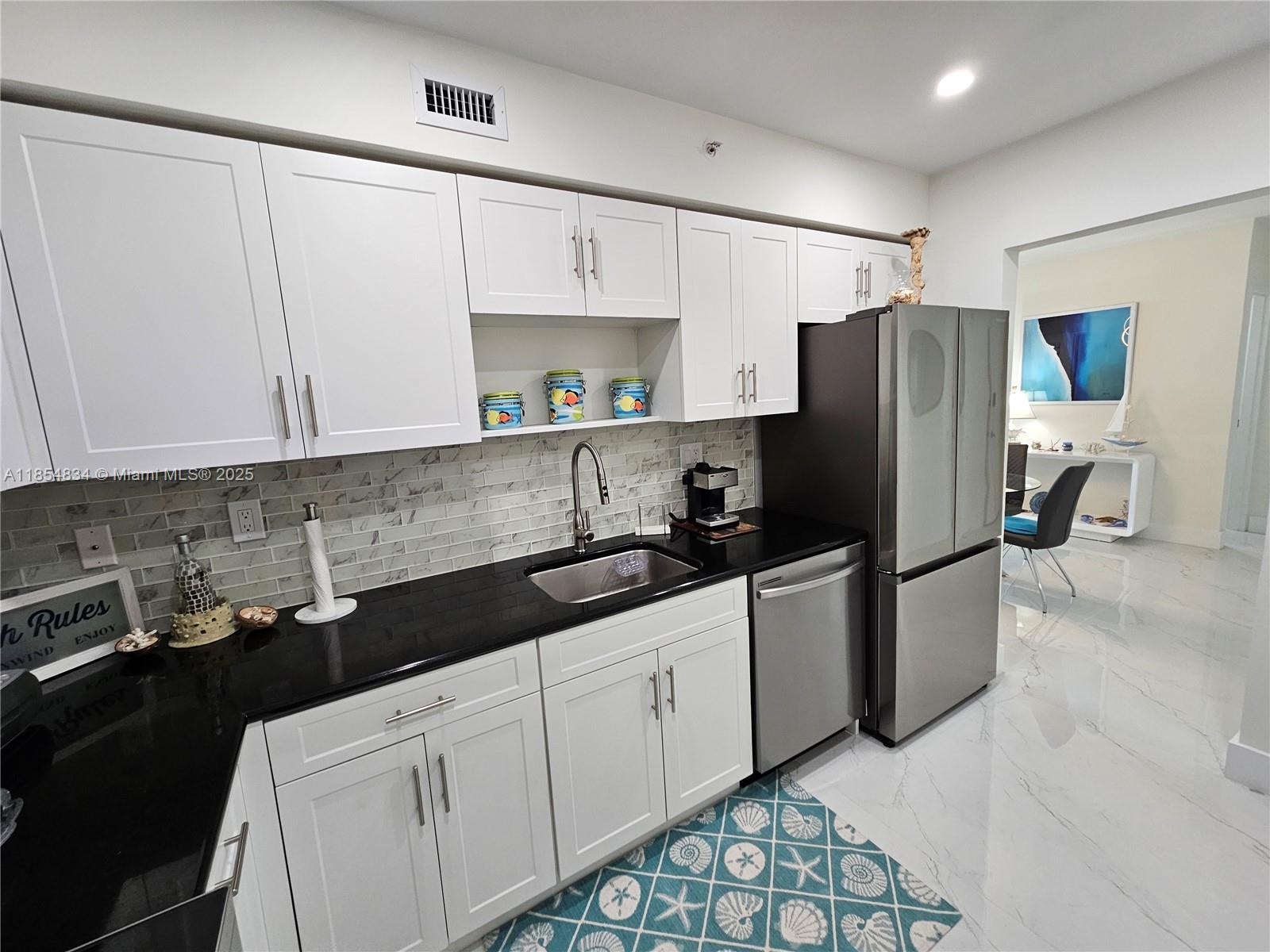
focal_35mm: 13
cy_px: 476
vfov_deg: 89.9
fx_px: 477
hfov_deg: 106.2
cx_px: 635
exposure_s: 1/60
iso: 160
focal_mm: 2.2
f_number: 2.2
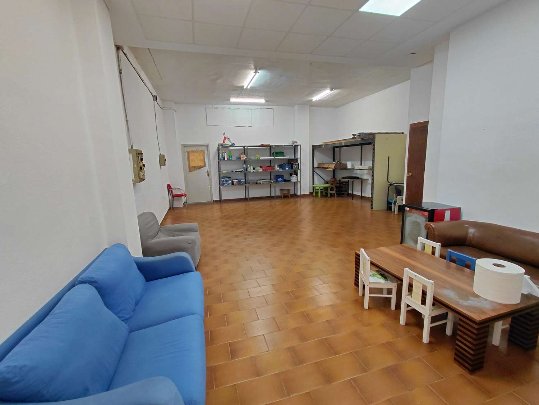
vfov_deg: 78.1
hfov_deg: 94.5
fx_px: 249
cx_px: 270
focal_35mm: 16
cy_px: 202
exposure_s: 1/50
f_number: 2.2
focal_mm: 1.64
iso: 125
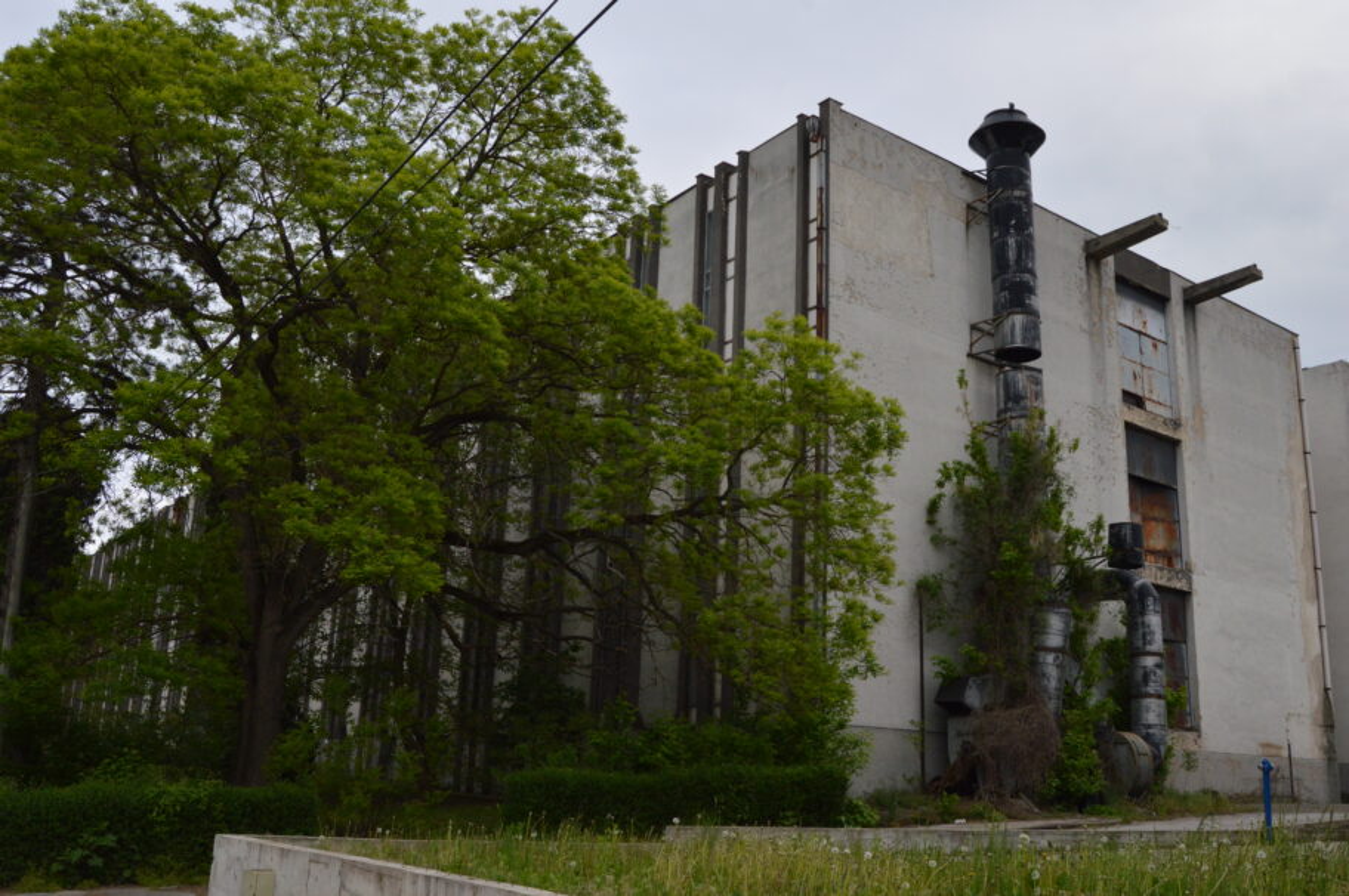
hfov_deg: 57.3
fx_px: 1235
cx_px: 674
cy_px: 448
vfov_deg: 39.9
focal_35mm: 33
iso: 800
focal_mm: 22
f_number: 13
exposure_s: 1/640
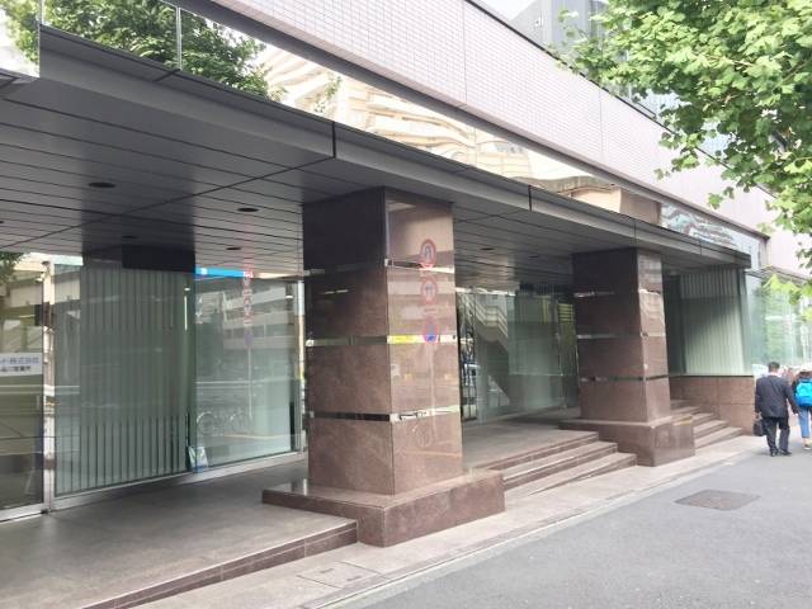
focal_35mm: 29
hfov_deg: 61.7
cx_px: 406
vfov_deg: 48.2
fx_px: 680
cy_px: 304
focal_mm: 4.15
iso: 40
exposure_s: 1/60
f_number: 2.2
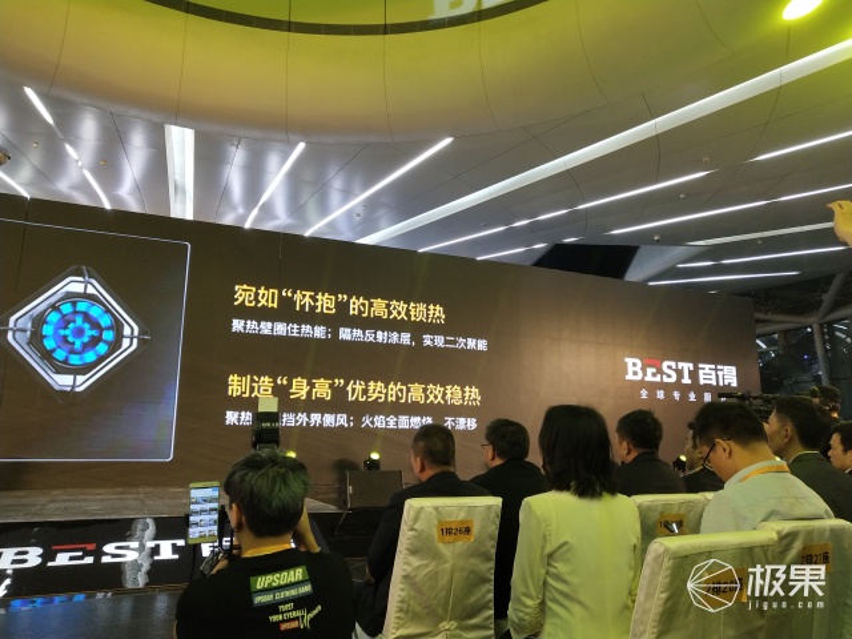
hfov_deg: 60.0
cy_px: 320
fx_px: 738
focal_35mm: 30
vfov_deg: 46.8
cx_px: 426
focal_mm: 3.95
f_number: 1.8
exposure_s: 1/100
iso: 238
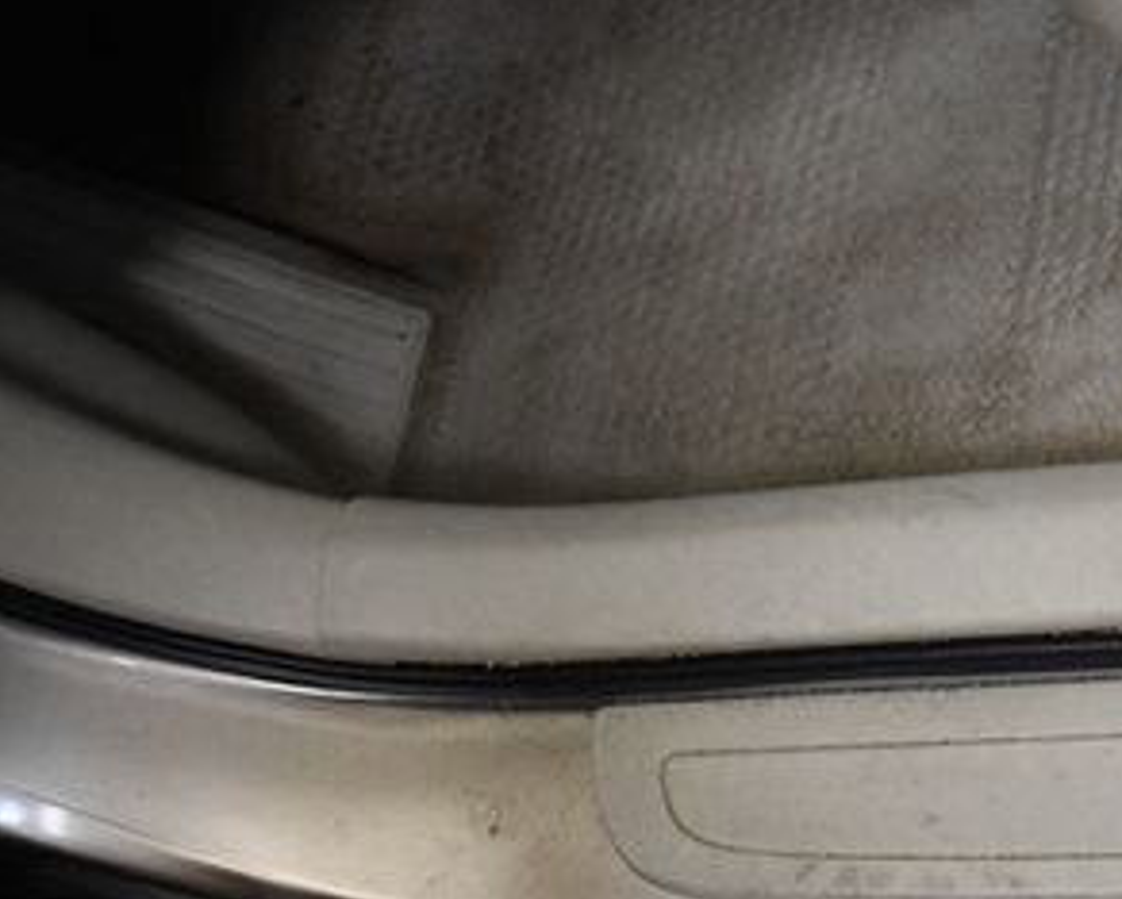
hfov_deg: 24.1
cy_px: 557
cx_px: 1226
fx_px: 2459
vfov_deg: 20.7
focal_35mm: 74
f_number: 3.5
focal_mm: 18
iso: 2000
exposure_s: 1/125
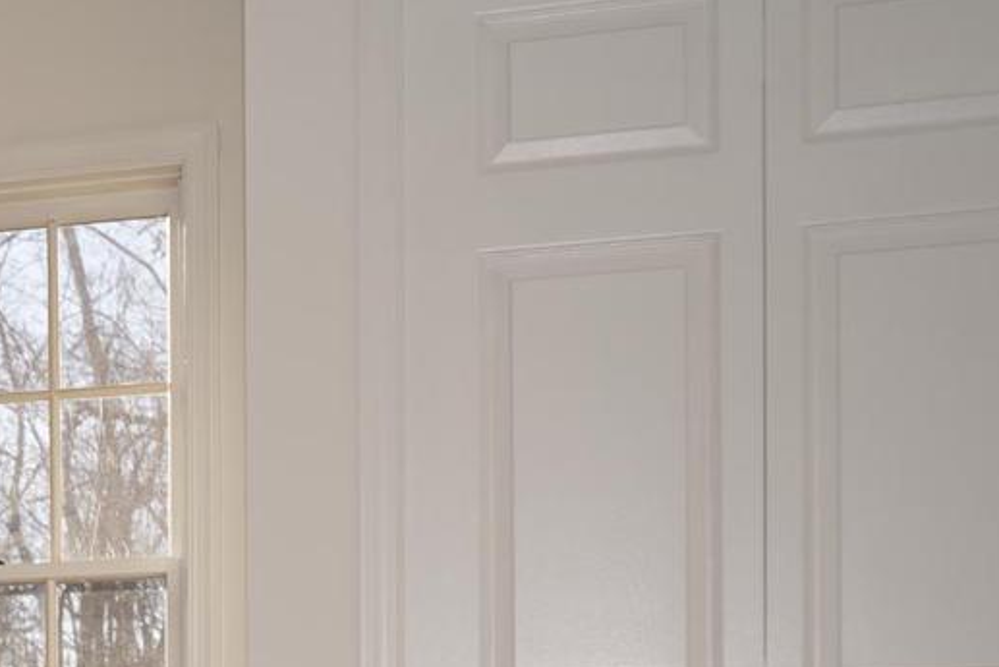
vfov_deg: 16.6
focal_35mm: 78
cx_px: -193
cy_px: 862
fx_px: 2165
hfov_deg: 23.7
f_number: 4.5
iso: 100
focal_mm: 28
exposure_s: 1/200
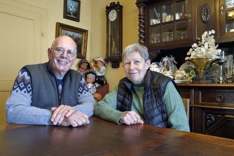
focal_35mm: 30
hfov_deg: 62.0
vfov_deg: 43.5
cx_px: 117
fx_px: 195
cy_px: 78
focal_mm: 30
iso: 1000
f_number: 10
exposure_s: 1/8
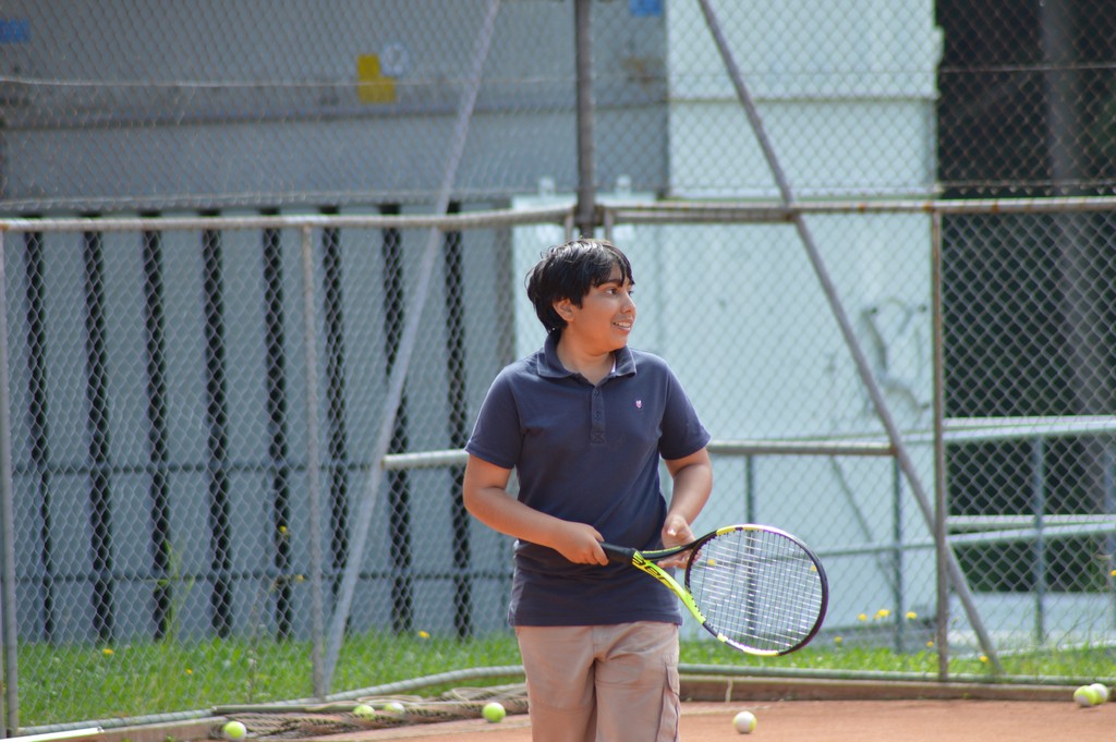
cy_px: 371
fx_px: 8595
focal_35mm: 278
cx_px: 558
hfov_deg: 7.4
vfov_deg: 4.9
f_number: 4.5
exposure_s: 1/400
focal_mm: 185
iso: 280
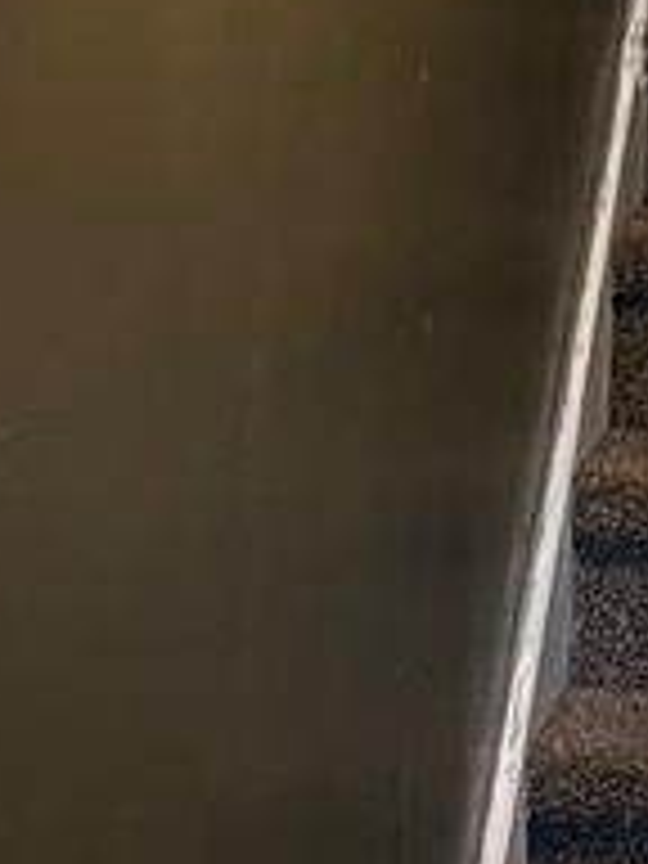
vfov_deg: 12.3
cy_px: -729
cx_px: 1174
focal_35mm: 146
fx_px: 3644
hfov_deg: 9.6
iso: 400
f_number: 1.5
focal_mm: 5.7
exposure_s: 1/60
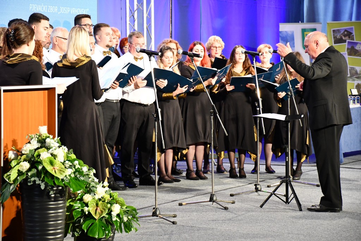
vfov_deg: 9.7
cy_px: 120
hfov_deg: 14.4
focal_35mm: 142
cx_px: 180
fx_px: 1424
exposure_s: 1/125
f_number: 5.3
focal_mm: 95
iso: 4000
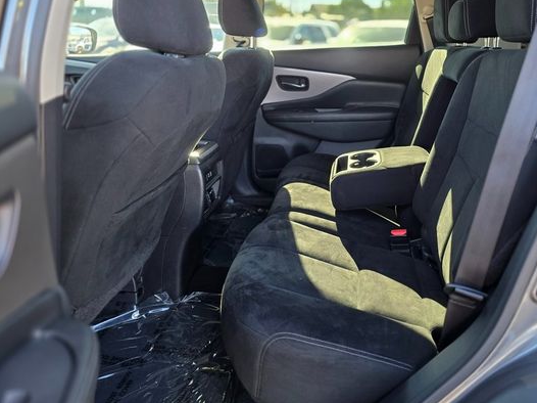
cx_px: 325
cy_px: 160
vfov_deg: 49.4
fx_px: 434
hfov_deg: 62.9
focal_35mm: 28
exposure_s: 1/180
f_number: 1.7
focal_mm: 6.3
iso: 125
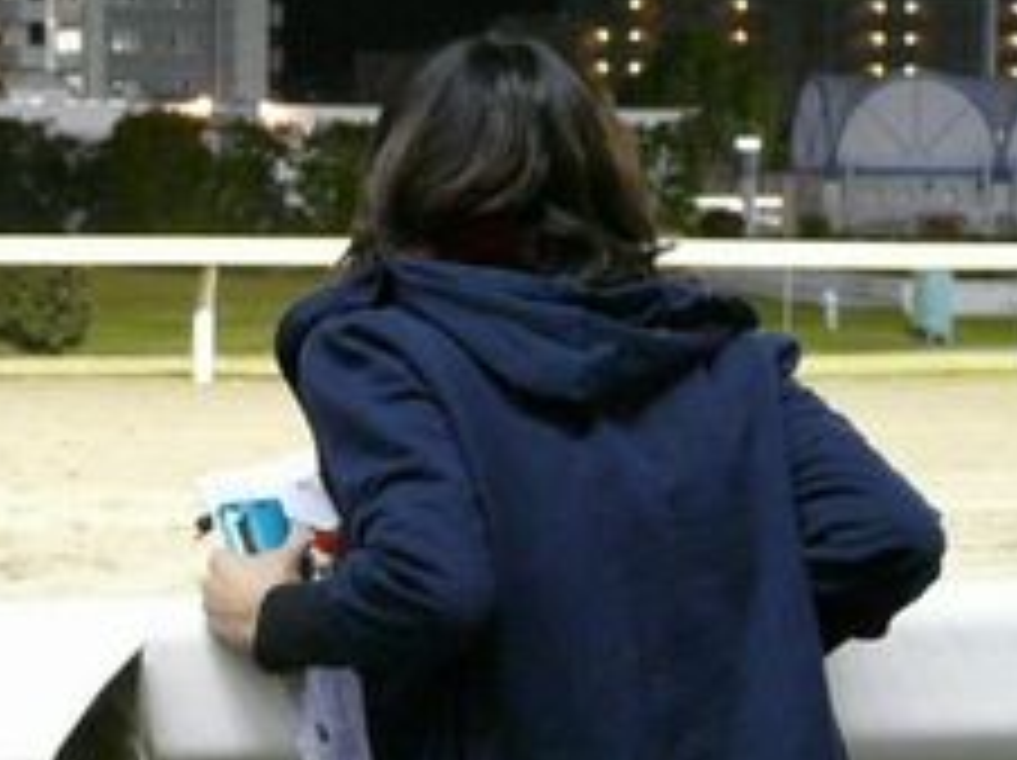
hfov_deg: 15.7
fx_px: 3698
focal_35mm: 126
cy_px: 452
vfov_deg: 11.7
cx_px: 500
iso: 1600
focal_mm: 12.6
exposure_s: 1/60
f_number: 3.2
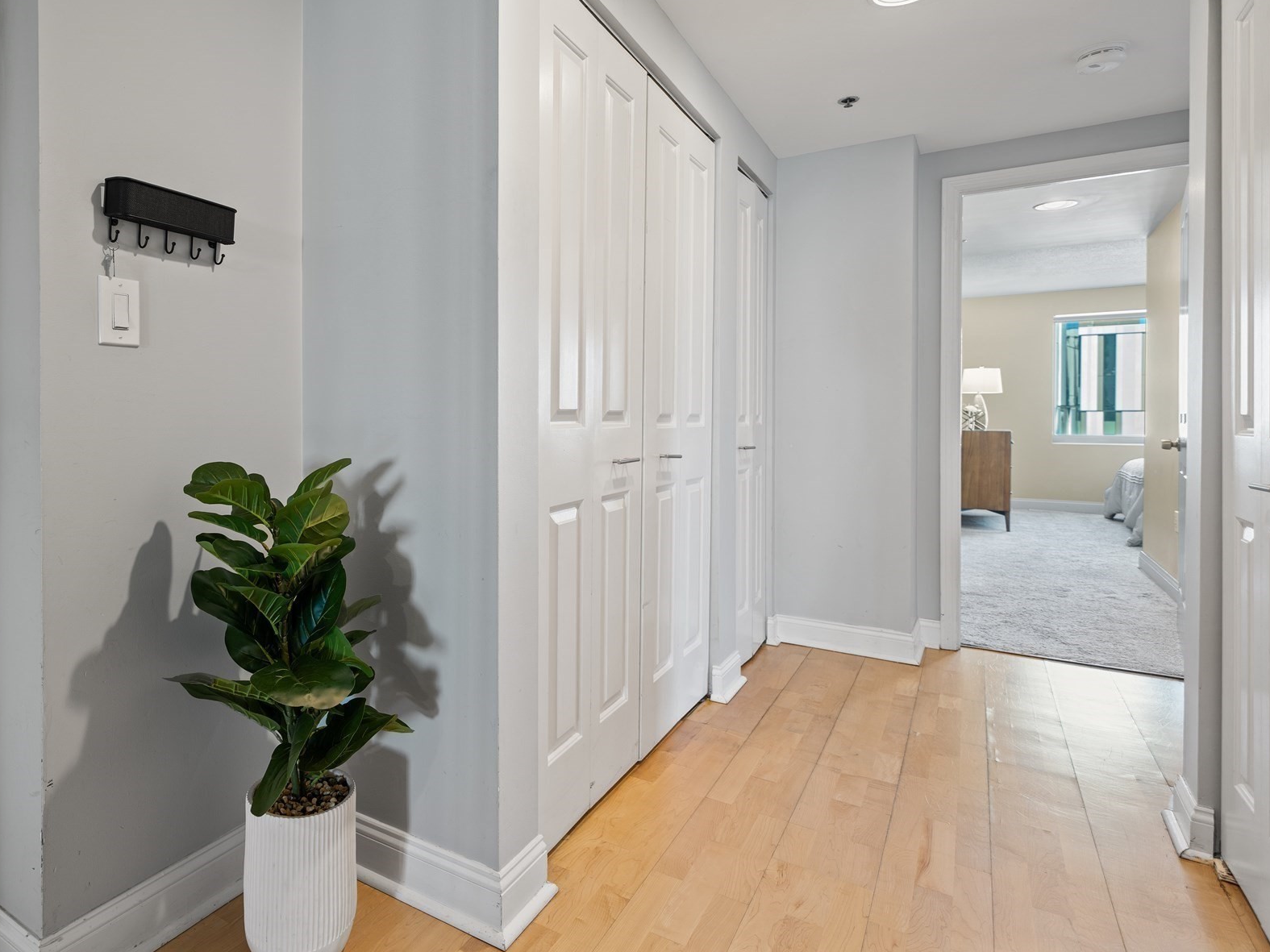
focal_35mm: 20
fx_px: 734
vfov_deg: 65.7
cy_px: 419
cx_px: 467
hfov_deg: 80.1
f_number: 4
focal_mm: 16
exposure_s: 1/5
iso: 200
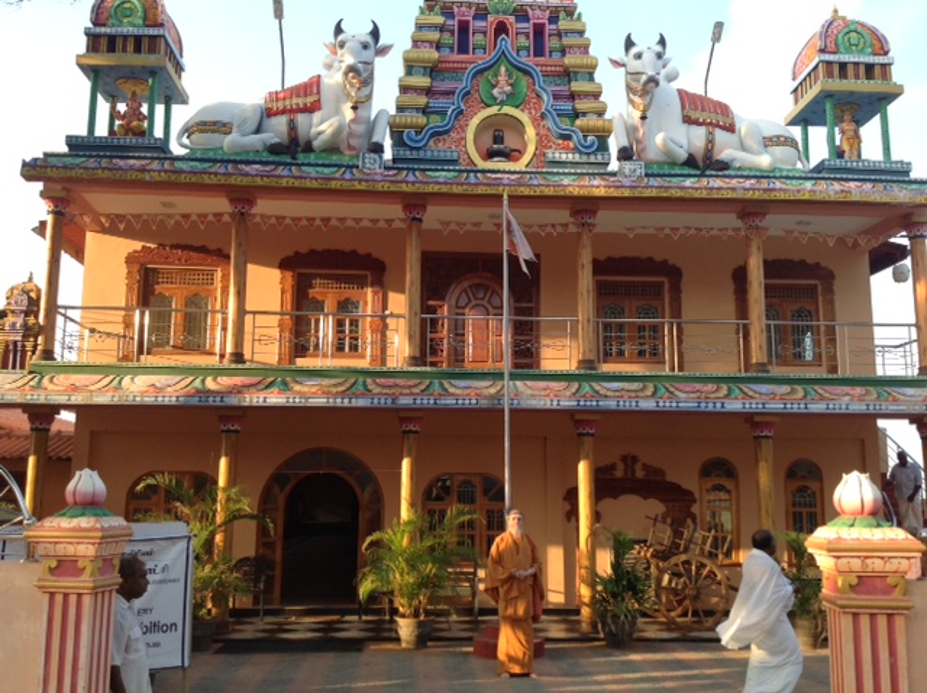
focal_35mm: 35
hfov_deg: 52.7
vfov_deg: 40.6
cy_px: 346
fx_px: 936
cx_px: 464
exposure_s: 1/246
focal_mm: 4.28
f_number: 2.4
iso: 50
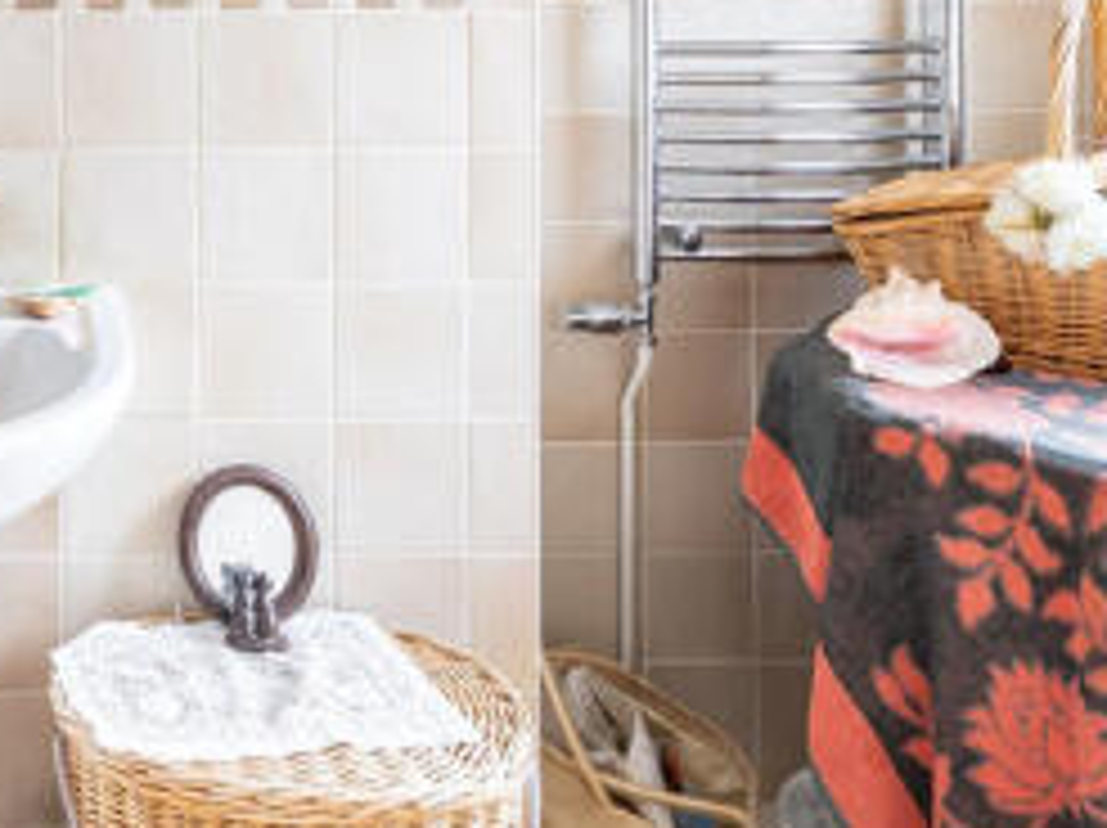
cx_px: 36
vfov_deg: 32.8
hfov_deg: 40.8
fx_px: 1310
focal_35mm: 41
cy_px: 38
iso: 1000
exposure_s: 1/60
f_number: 7.1
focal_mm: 16
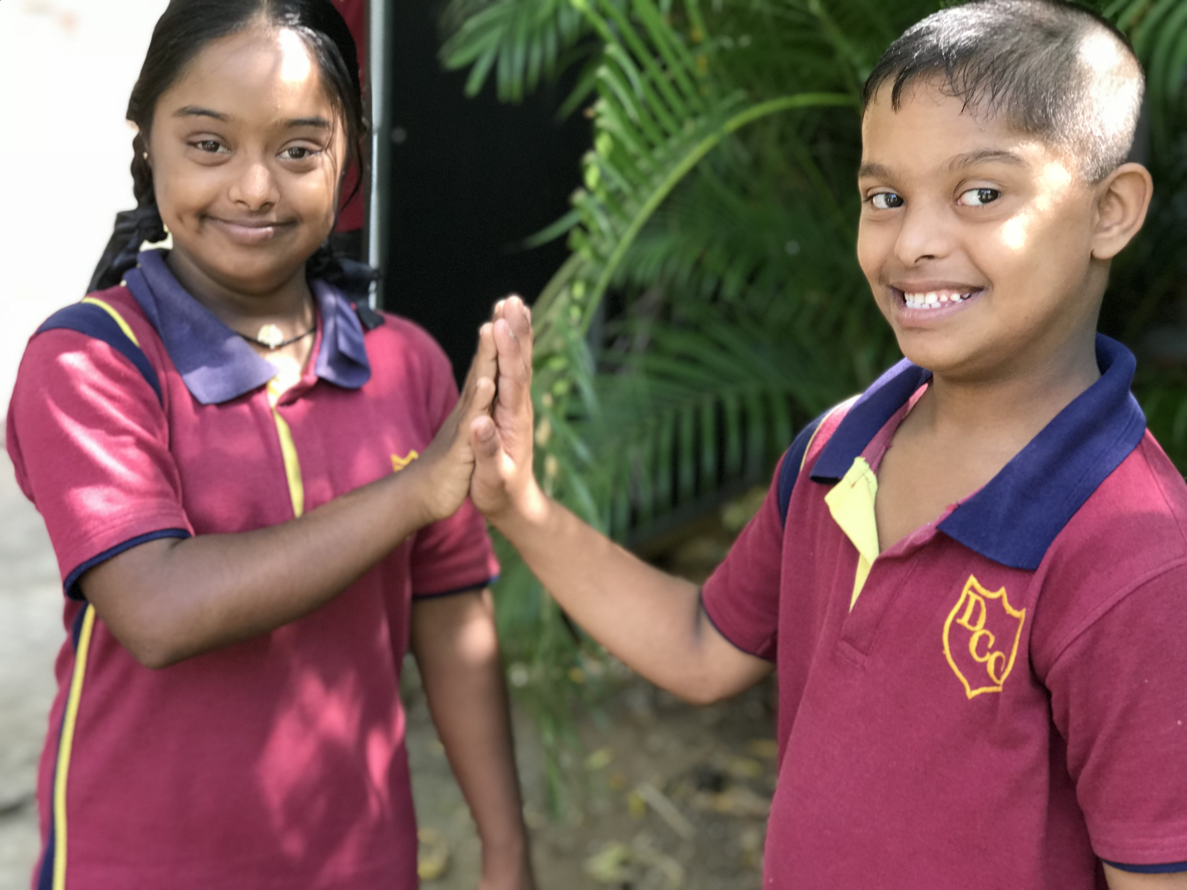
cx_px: 594
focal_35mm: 57
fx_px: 1955
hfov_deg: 33.8
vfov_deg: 25.7
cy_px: 445
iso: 40
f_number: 2.8
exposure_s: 1/50
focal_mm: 6.6
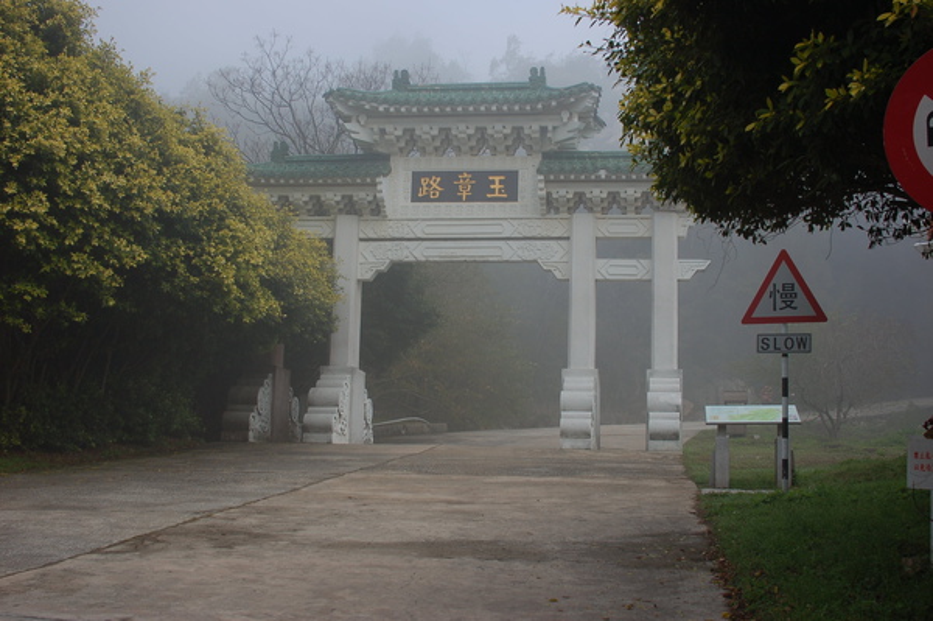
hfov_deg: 43.6
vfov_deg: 29.8
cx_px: 466
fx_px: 1165
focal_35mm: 45
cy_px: 310
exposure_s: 1/250
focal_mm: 30
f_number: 8
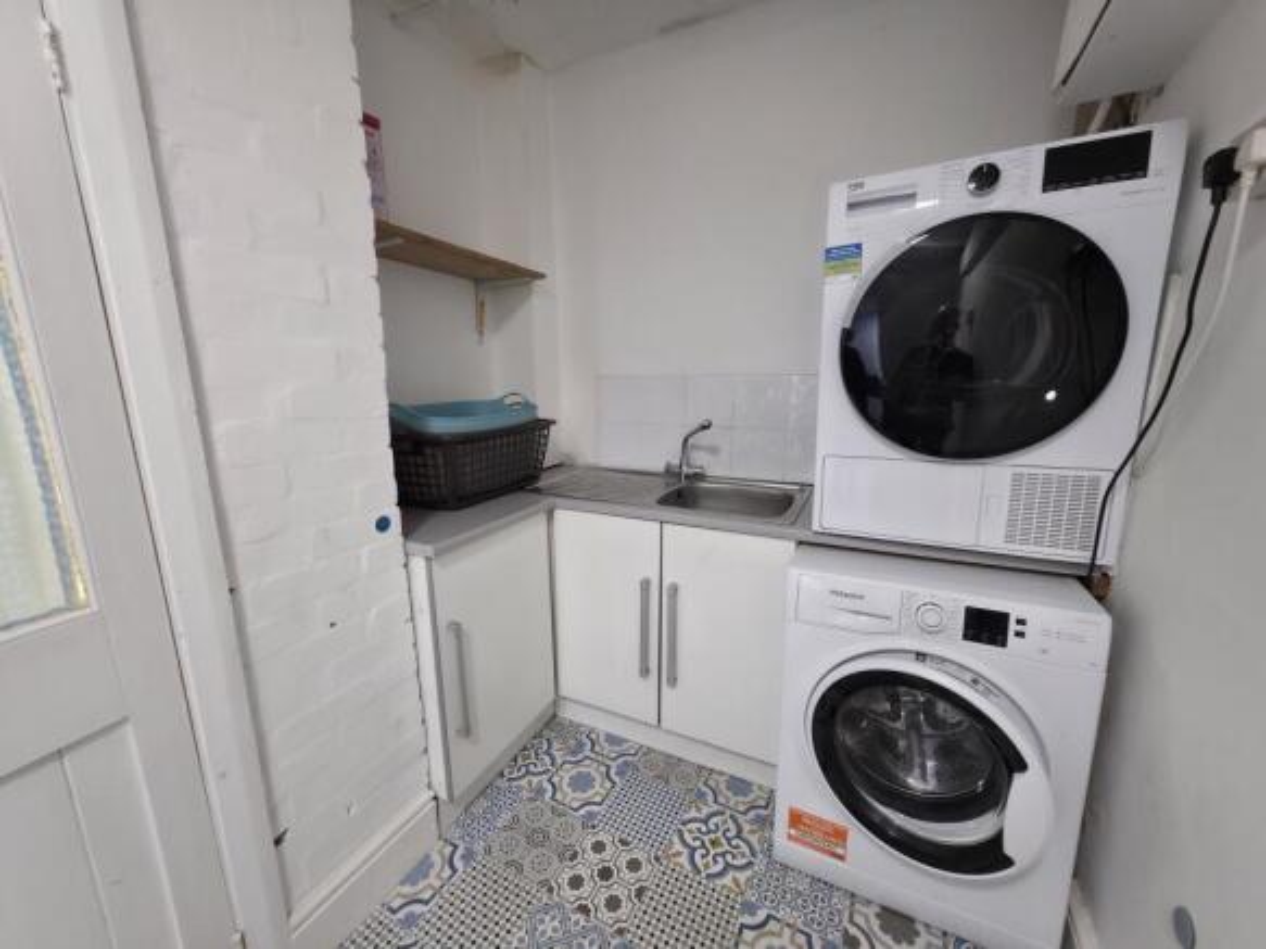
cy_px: 474
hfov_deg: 106.2
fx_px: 475
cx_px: 633
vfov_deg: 89.9
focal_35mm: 13
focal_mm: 2.2
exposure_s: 1/14.3
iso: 125
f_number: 1.9
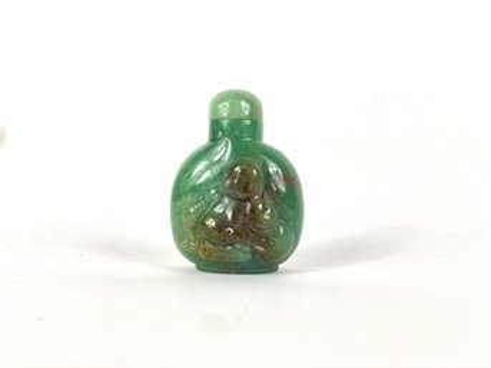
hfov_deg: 36.8
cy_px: 184
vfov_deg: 28.0
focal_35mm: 52
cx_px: 246
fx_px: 737
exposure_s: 1/175
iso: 20
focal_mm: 6
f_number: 2
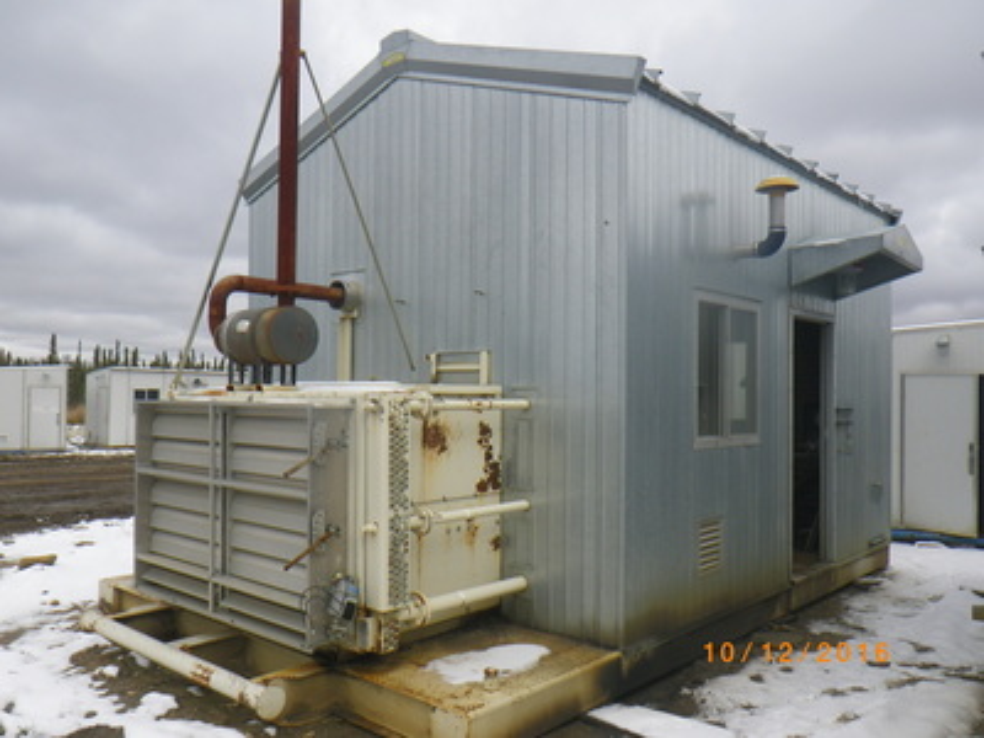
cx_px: 492
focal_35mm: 28
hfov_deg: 63.4
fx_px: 796
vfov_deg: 49.7
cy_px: 369
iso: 80
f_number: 4.2
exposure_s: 1/320
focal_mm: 5
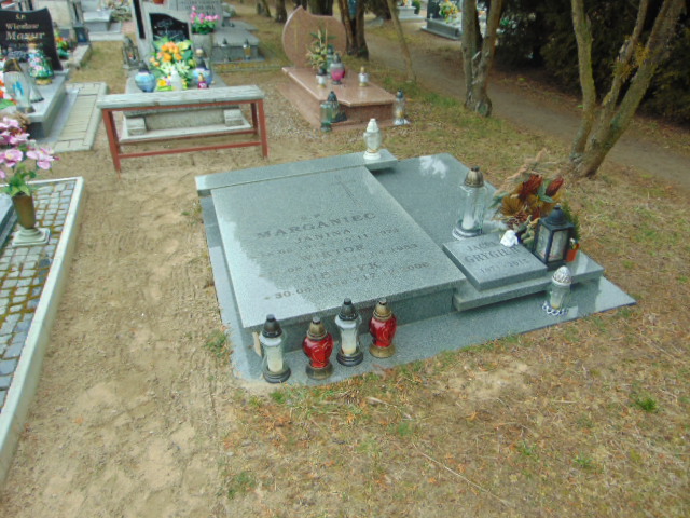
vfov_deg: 54.9
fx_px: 498
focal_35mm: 25
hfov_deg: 69.4
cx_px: 345
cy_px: 259
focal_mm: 4.5
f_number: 3
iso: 80
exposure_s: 1/60
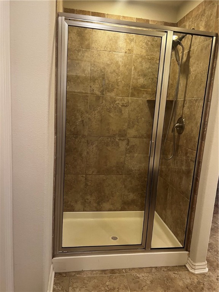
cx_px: 110
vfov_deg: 67.3
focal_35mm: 26
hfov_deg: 53.1
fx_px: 219
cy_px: 146
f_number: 1.5
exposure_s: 1/60
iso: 200
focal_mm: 5.7
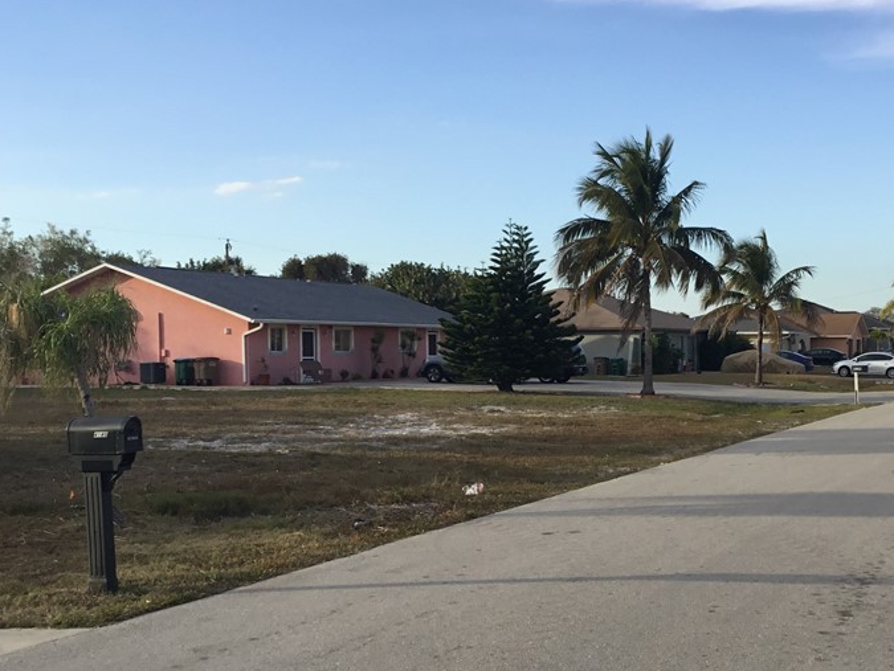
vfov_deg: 30.8
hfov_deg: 40.1
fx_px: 1214
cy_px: 398
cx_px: 558
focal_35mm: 47
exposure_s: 1/702
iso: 25
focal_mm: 3.3
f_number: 2.4
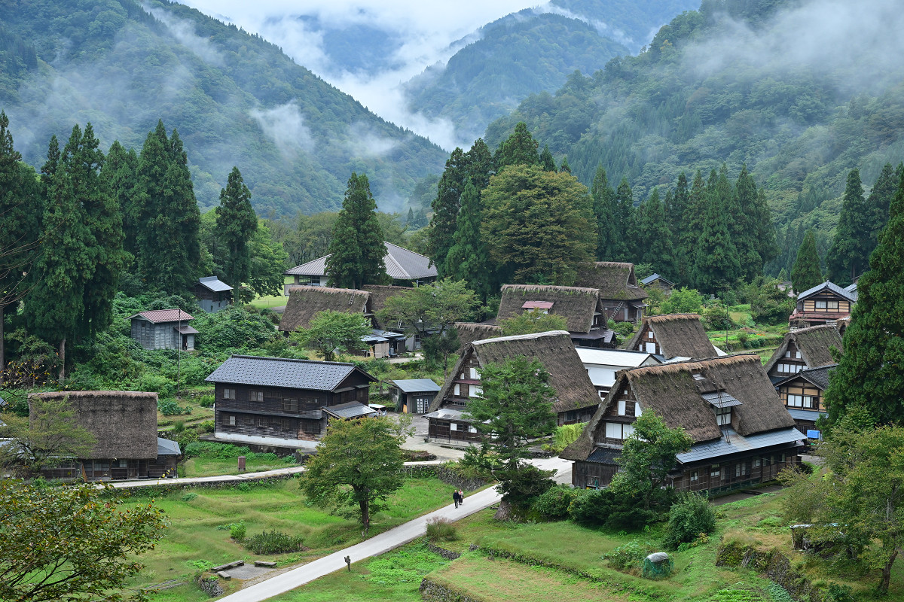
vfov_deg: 18.7
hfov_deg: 27.7
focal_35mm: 73
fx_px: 1833
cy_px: 301
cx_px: 452
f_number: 11
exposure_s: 1/80
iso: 800
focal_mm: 73
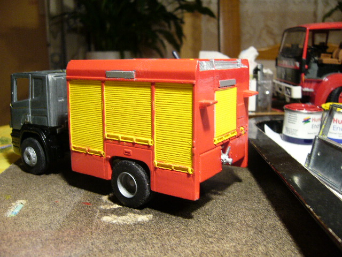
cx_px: 171
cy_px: 128
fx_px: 346
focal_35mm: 35
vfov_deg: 40.7
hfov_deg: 52.6
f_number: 2.8
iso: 160
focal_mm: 5.8
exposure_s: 1/8
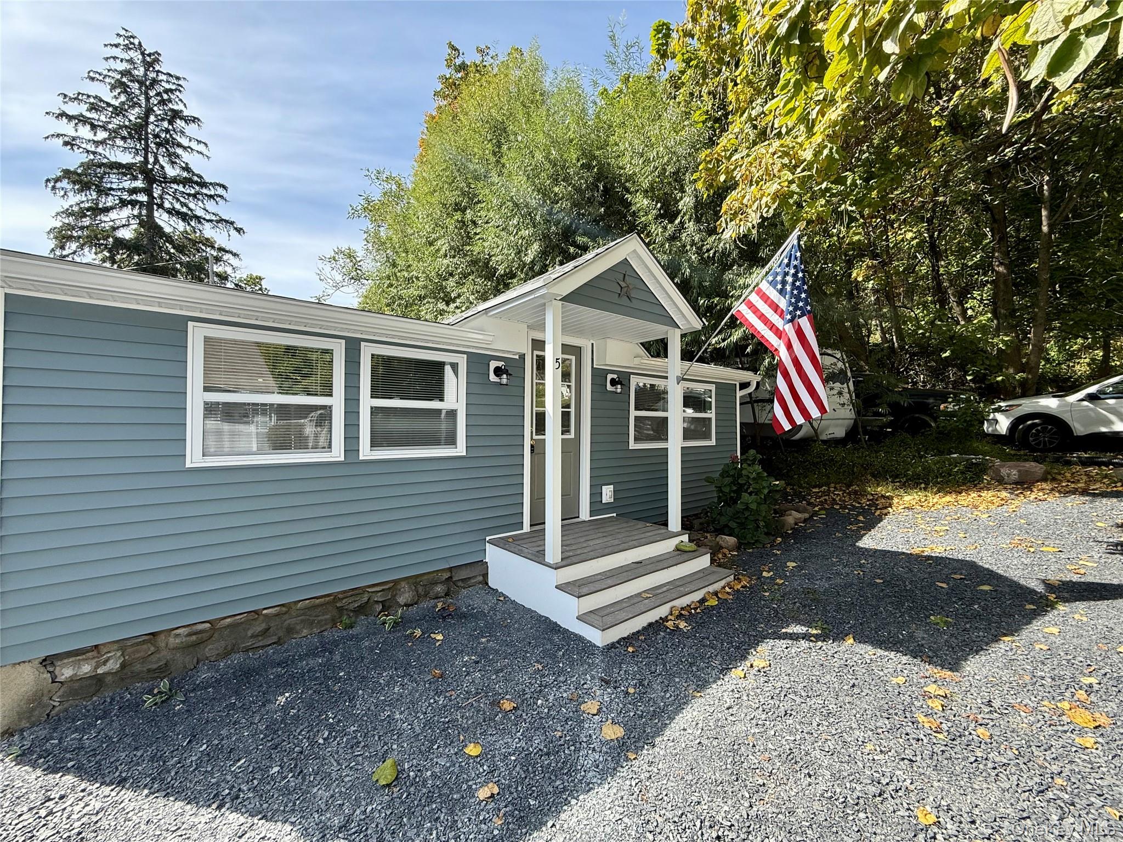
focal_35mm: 14
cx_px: 562
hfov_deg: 102.1
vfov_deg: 85.7
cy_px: 421
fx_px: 454
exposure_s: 1/651
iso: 64
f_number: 2.2
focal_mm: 2.22
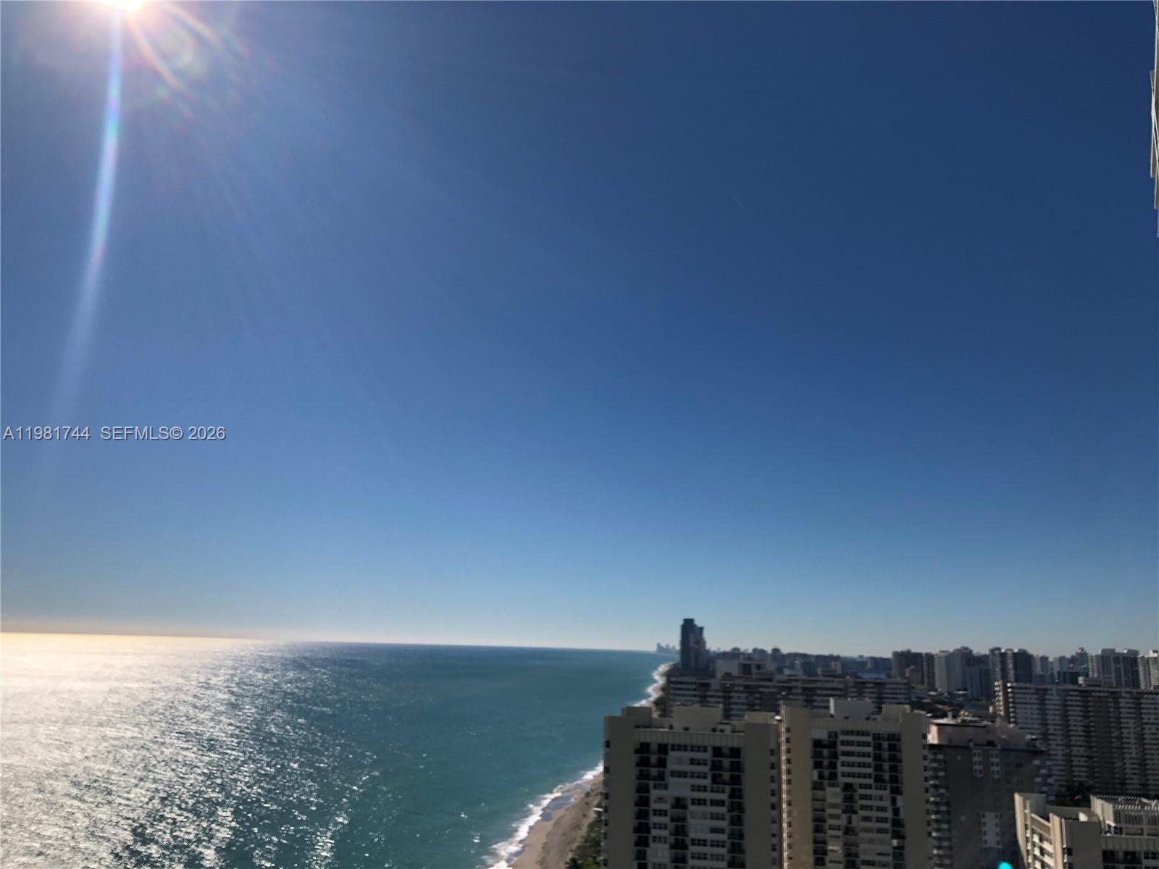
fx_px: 937
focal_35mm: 28
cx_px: 580
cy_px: 434
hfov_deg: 63.4
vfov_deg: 49.7
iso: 25
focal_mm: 4
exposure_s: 1/5405
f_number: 1.8
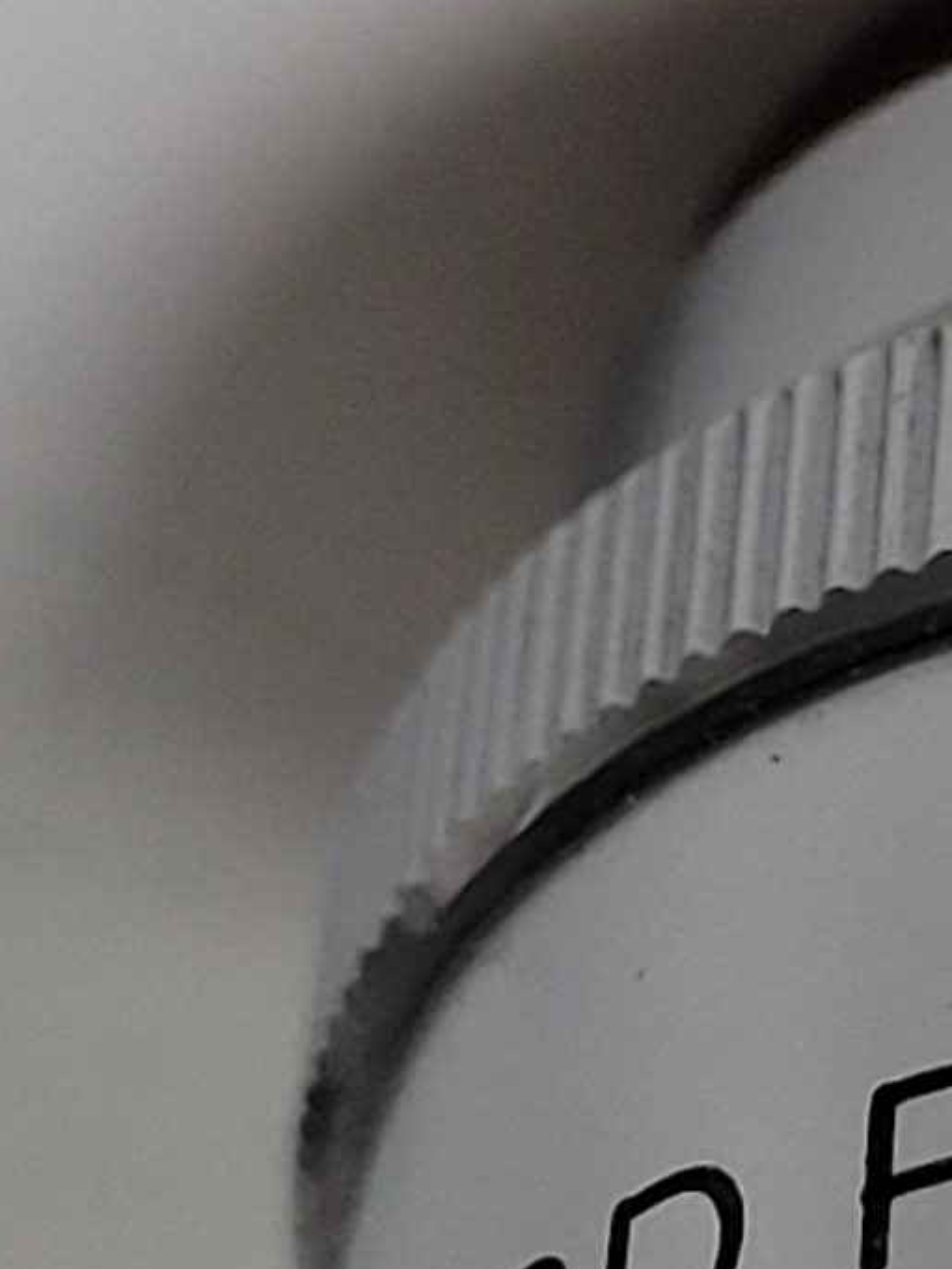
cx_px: 1518
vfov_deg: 12.8
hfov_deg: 9.3
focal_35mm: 154
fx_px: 5645
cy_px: 788
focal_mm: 5.4
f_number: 1.8
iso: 160
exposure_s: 1/100
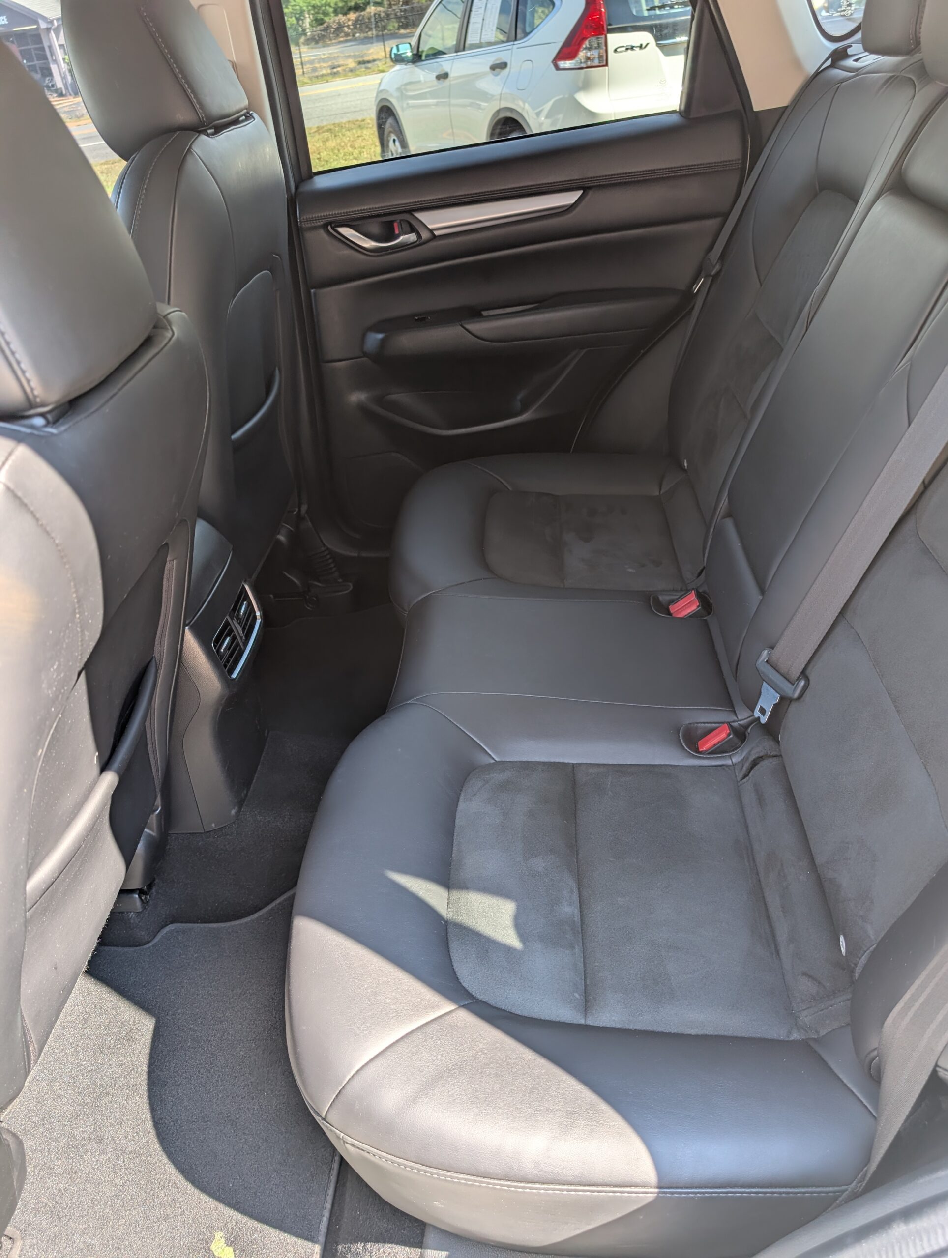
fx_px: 874
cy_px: 629
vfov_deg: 71.5
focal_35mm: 24
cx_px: 474
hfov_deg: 56.9
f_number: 1.68
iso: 20
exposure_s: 1/109
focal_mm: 6.9
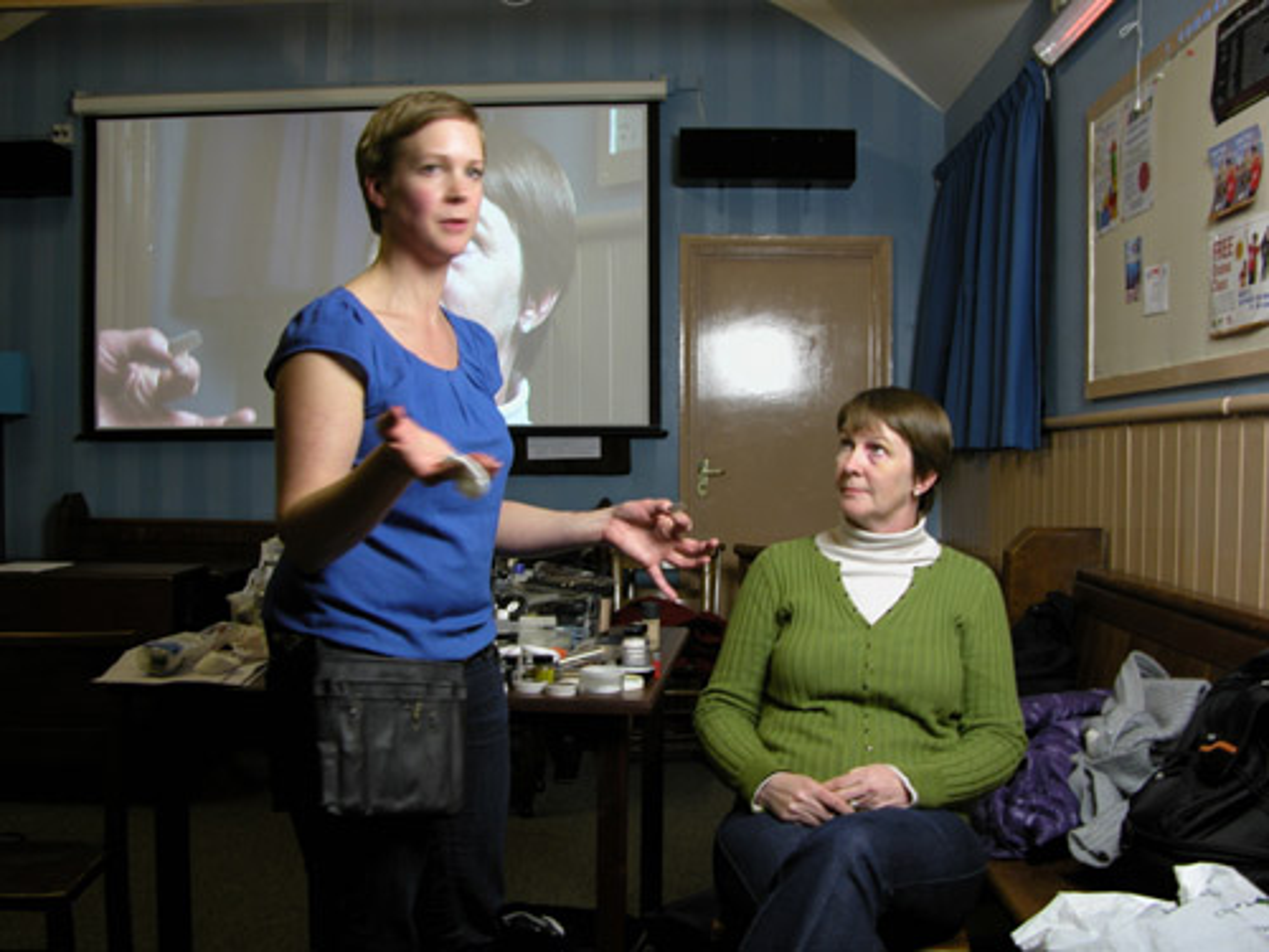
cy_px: 476
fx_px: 1246
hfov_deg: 54.0
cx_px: 634
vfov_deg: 41.8
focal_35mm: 34
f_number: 2.8
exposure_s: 1/6.8
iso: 100
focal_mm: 8.9
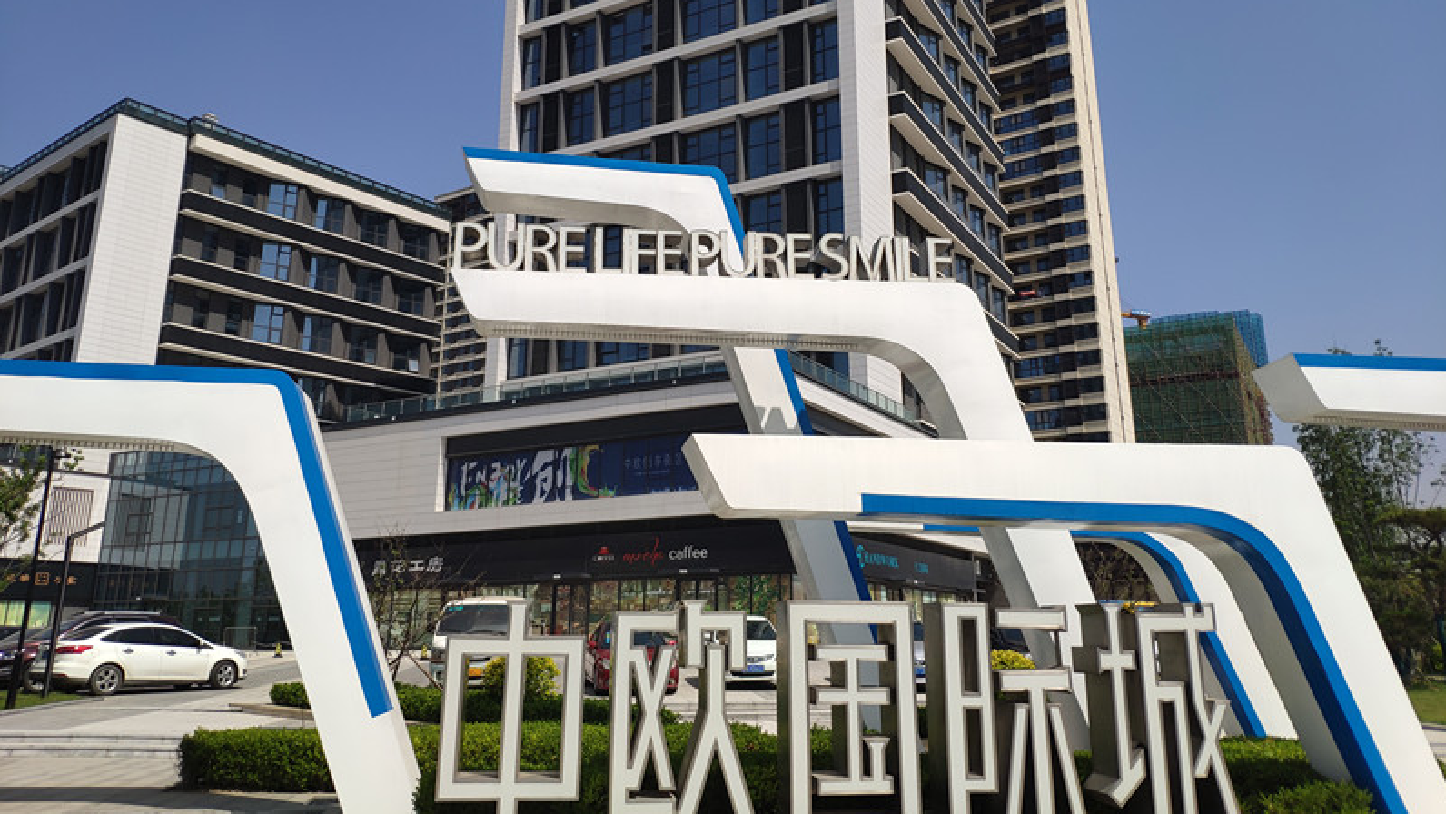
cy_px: 287
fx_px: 882
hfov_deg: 78.7
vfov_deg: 48.9
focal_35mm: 23
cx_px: 725
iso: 100
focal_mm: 4.22
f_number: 1.8
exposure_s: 1/3430
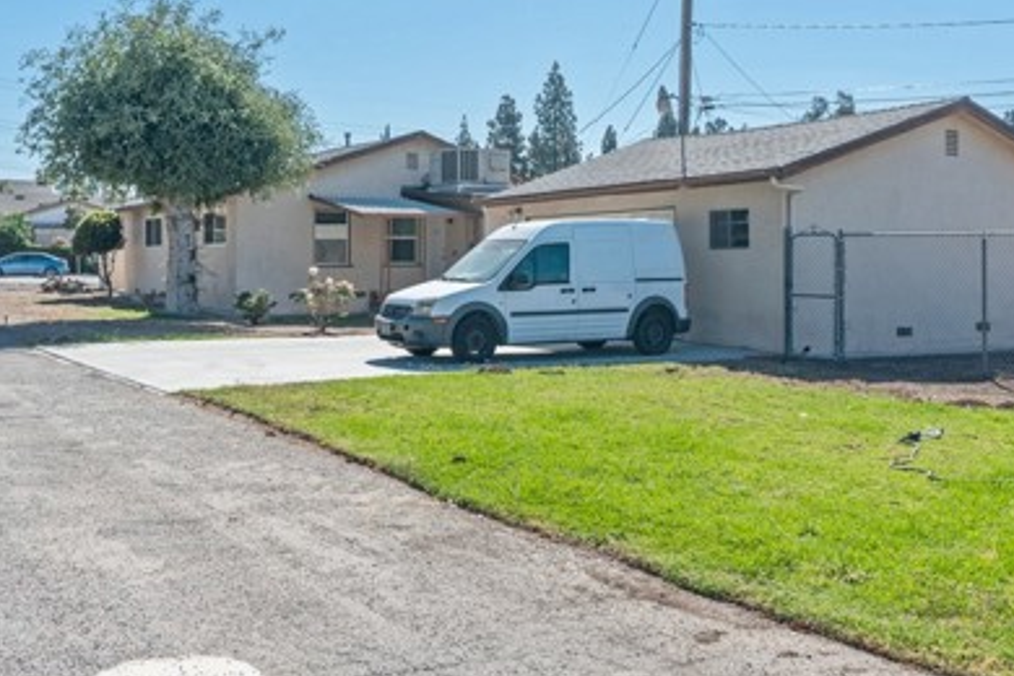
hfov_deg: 47.2
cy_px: 260
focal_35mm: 41
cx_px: 598
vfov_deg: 32.5
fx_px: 1155
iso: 125
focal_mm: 25
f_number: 8
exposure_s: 1/800
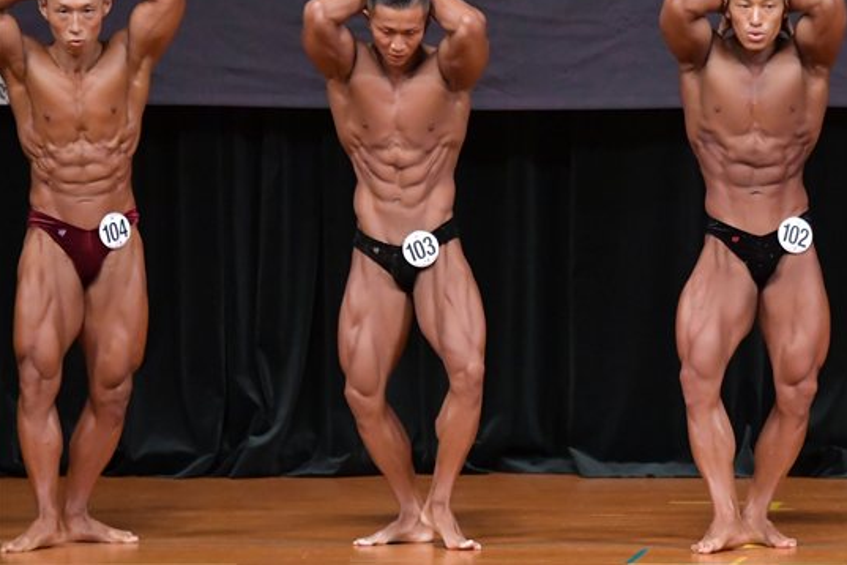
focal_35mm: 368
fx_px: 8658
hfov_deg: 5.6
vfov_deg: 3.7
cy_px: 259
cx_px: 608
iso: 5000
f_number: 5.6
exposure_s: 1/400
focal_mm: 170
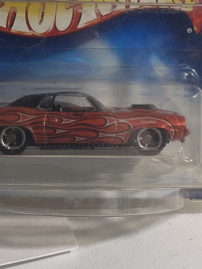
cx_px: 90
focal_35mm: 106
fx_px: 823
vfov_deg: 18.2
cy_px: 28
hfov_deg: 14.0
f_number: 1.68
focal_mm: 6.9
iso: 167
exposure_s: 1/55.3
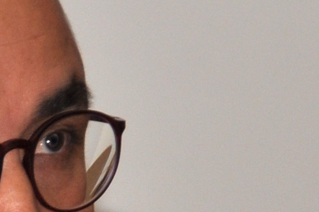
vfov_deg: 0.5
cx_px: 75
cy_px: 396
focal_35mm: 3006
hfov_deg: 0.7
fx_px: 26607
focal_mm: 280
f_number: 5.6
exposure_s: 1/60
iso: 200
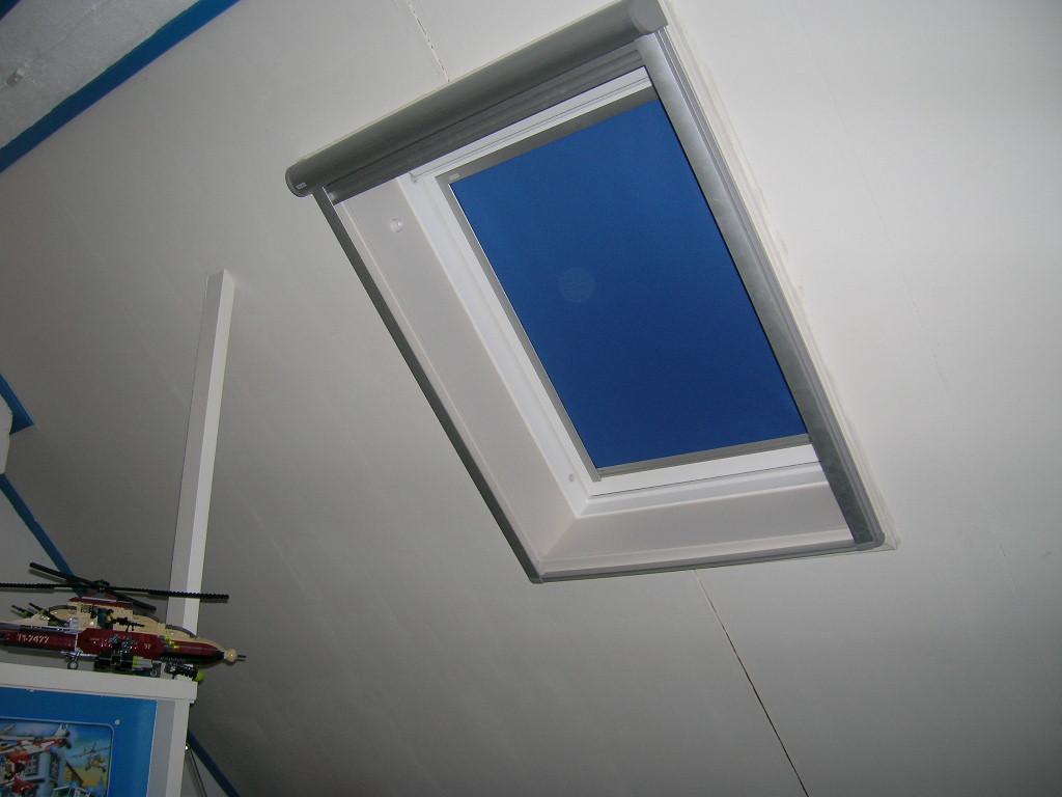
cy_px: 398
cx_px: 531
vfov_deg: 41.8
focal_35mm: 34
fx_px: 1043
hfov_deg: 54.0
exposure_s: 1/60.1
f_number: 2.9
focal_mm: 5.7
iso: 50
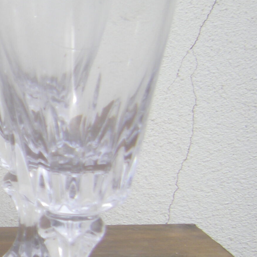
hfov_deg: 13.1
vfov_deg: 13.8
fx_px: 1058
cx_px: -128
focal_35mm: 126
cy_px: 178
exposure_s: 1/100
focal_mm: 6.3
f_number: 7
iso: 64
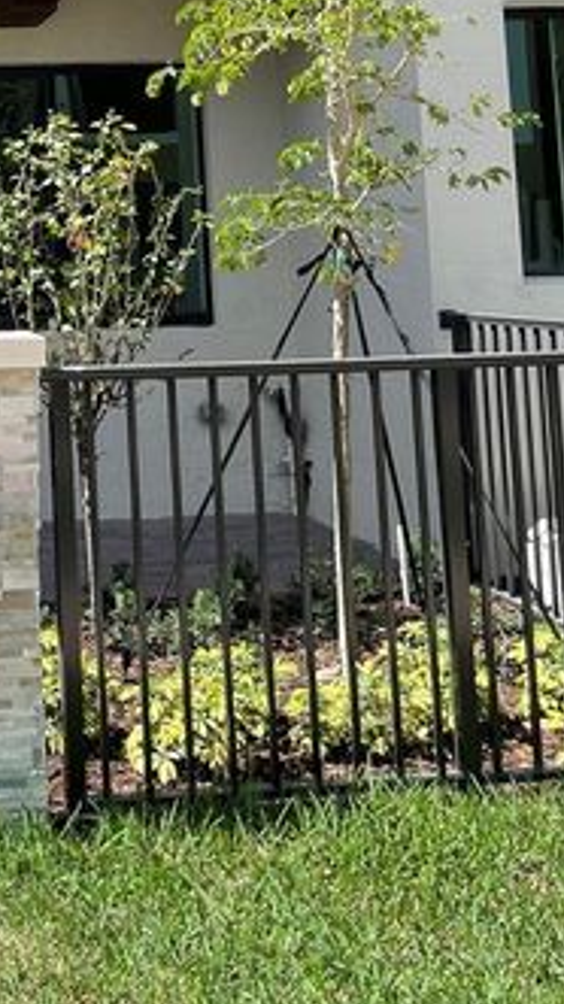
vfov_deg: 34.5
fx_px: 1517
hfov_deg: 19.7
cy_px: 96
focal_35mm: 57
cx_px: -130
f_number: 1.6
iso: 32
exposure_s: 1/1475
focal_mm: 5.1
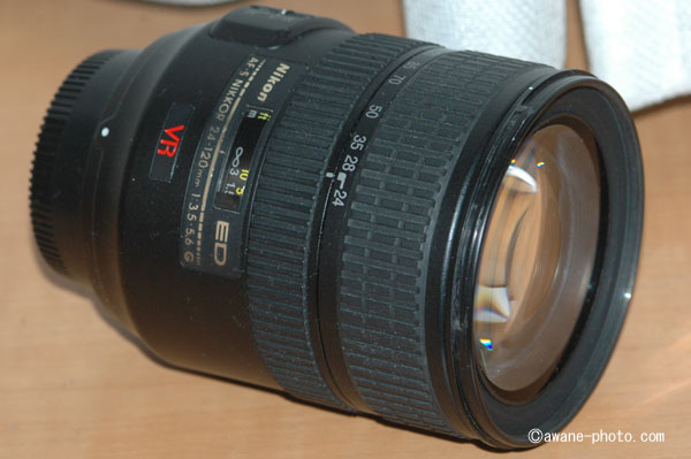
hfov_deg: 13.1
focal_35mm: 158
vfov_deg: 8.7
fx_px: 3021
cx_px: 346
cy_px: 230
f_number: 8
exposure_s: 1/60
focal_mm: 105
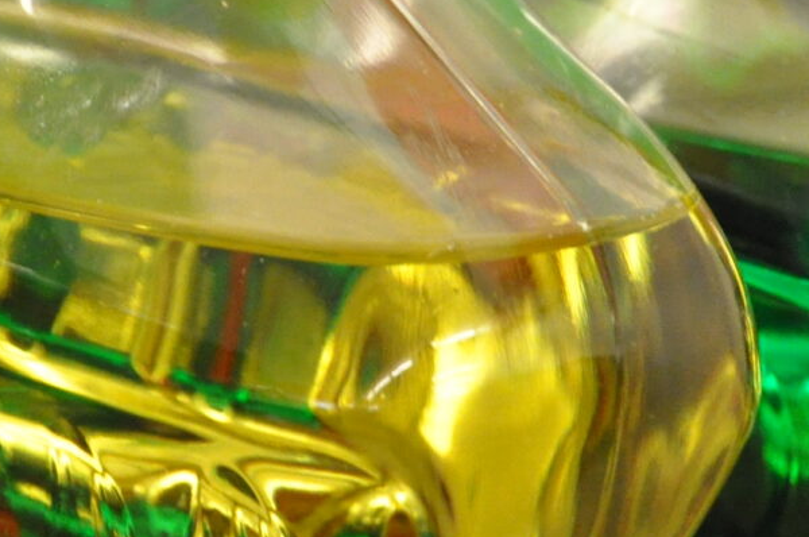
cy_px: 223
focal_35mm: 461
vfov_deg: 3.0
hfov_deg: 4.5
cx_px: 216
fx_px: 10343
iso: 1600
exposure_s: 1/60
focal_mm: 72
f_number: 5.6
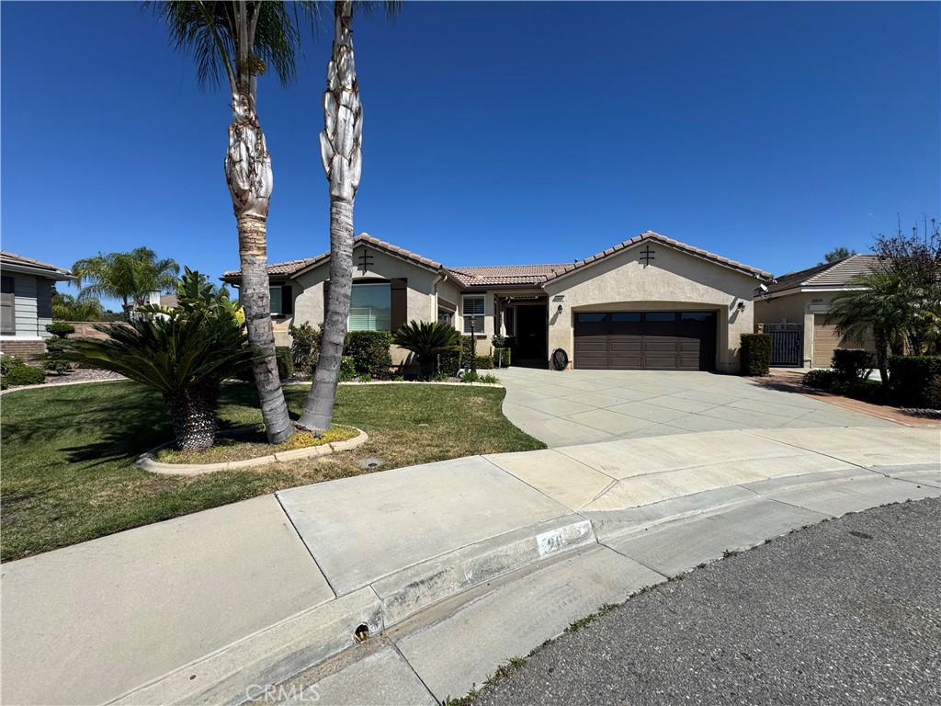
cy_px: 353
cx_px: 470
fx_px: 381
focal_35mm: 14
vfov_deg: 85.7
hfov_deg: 102.1
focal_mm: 2.22
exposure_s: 1/2770
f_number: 2.2
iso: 50
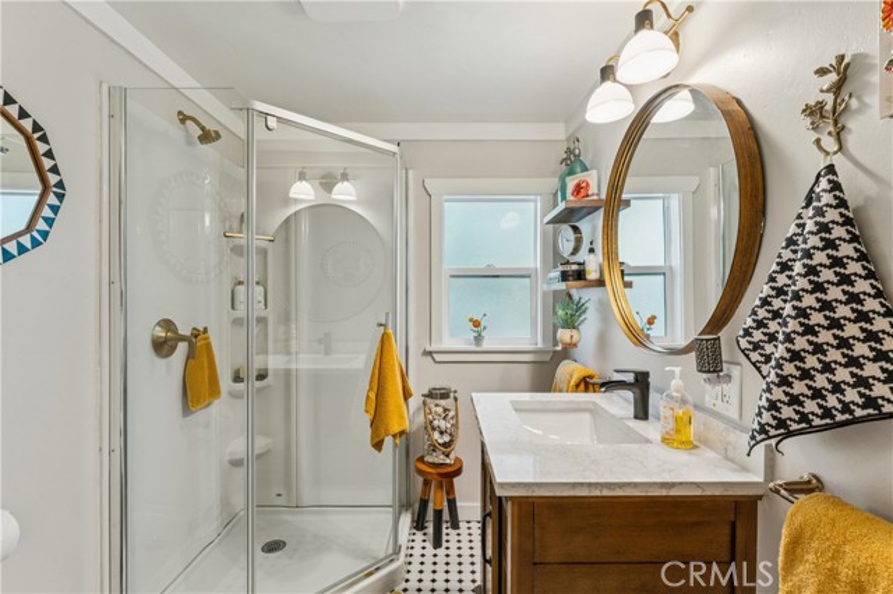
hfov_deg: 94.0
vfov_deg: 71.0
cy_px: 297
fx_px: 417
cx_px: 446
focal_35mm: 17
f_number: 13
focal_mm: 16.8
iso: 100
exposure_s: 1/2
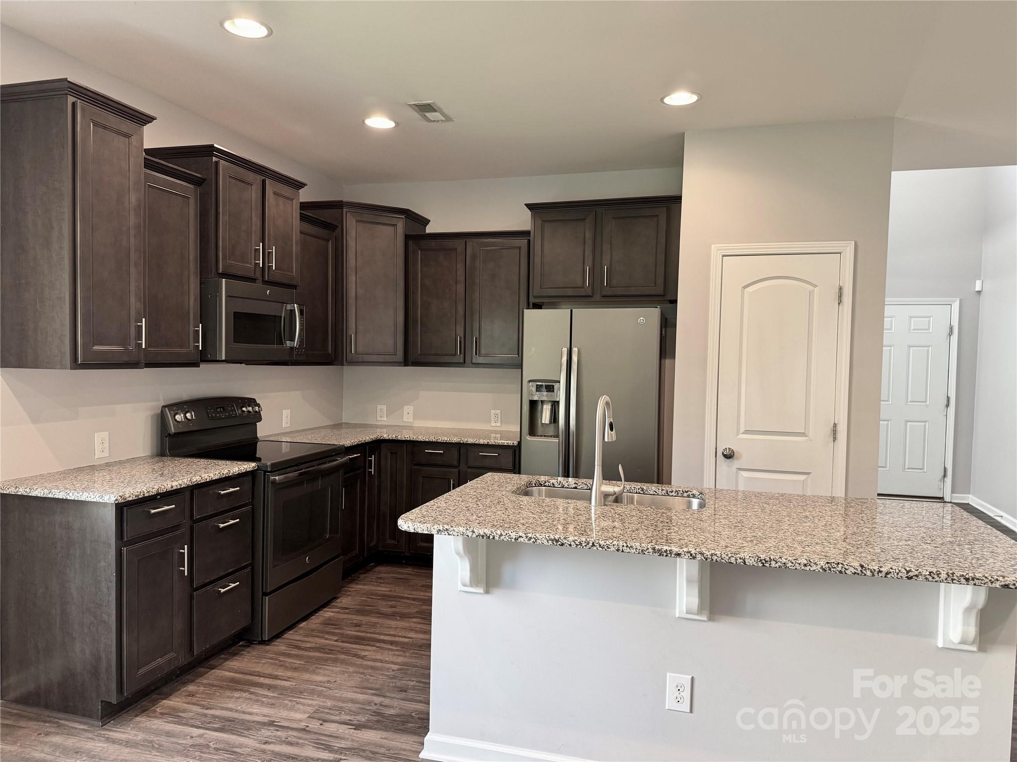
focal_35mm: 24
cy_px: 381
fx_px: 705
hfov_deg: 71.6
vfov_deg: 56.8
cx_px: 508
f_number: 1.78
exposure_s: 1/60
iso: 160
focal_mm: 6.76
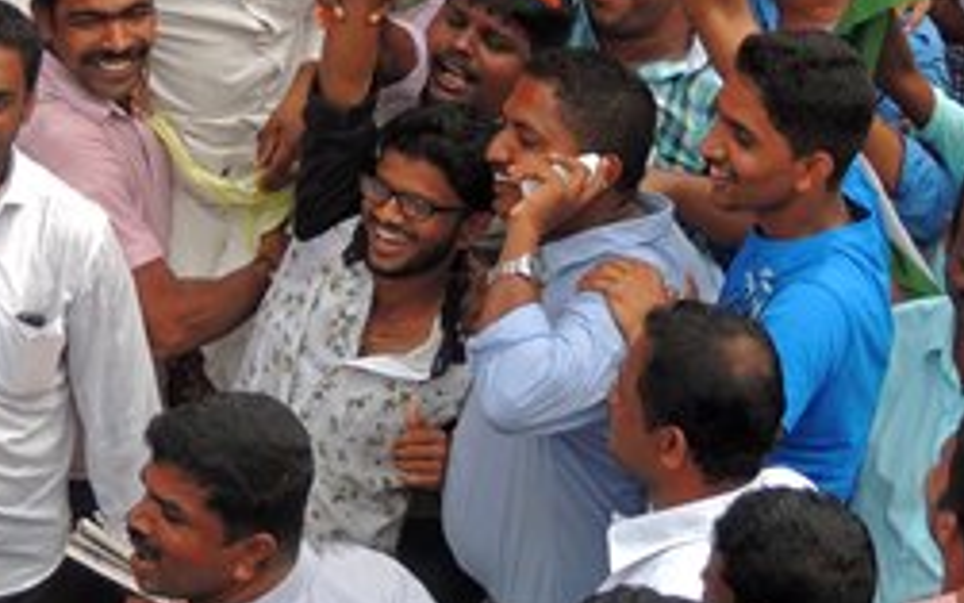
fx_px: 5650
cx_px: 361
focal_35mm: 215
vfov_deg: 6.1
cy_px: -111
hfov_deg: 9.7
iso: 100
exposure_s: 1/320
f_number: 4
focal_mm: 15.1
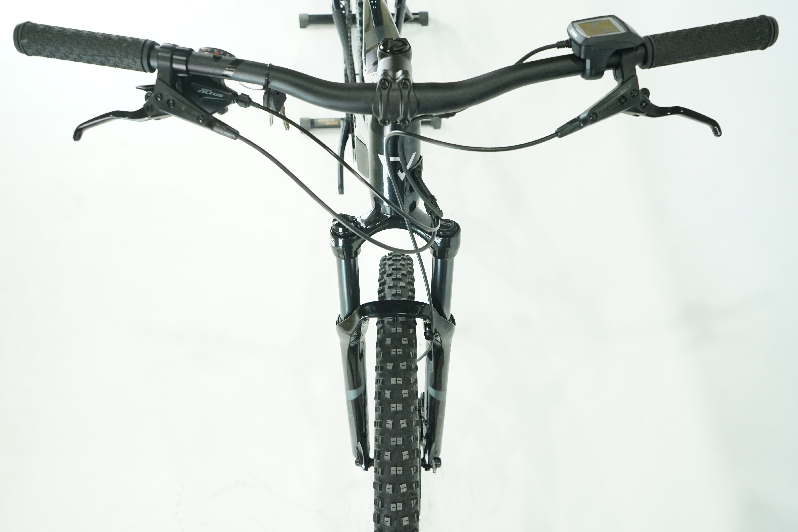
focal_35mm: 30
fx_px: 665
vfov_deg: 43.6
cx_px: 399
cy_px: 266
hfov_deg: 61.9
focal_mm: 30
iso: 3200
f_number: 5.6
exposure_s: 1/200
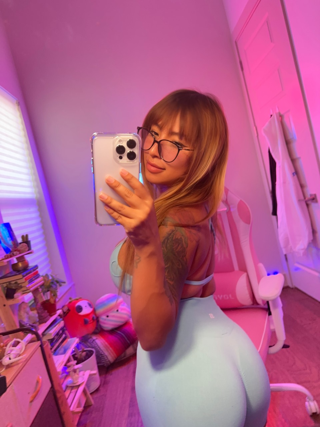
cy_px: 214
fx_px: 296
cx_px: 160
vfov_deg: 71.6
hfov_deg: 56.8
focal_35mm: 24
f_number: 1.78
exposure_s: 1/60
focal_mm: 6.86
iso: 500
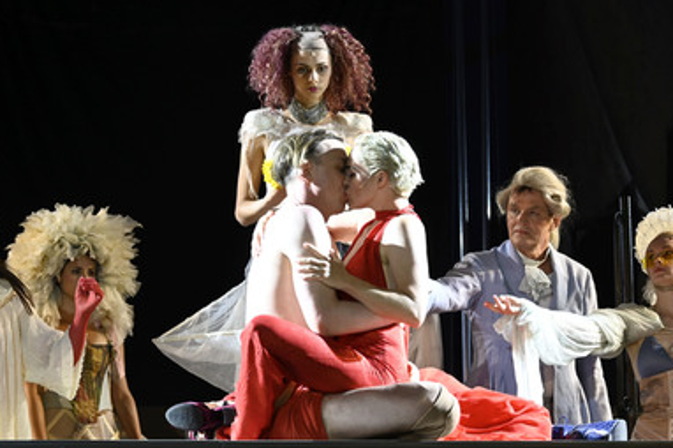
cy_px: 203
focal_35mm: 118
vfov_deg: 11.6
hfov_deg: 17.4
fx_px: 2204
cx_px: 334
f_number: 6.3
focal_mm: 100
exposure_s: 1/60
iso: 1250
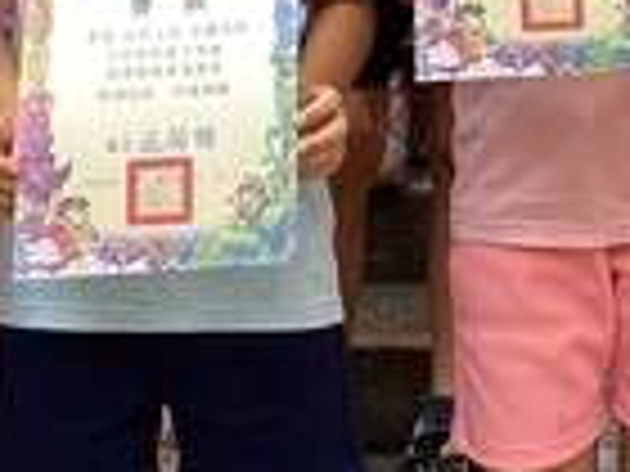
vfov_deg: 9.2
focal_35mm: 155
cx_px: 765
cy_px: -321
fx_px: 2821
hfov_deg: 12.4
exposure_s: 1/173
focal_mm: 3.3
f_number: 2.4
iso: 25
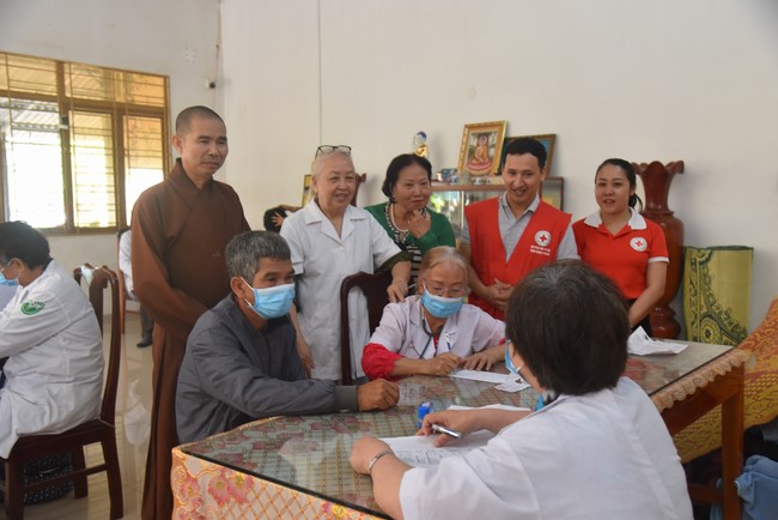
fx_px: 757
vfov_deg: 37.9
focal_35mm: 35
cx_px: 389
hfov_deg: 54.4
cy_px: 260
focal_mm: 35
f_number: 5
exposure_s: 1/100
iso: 2000
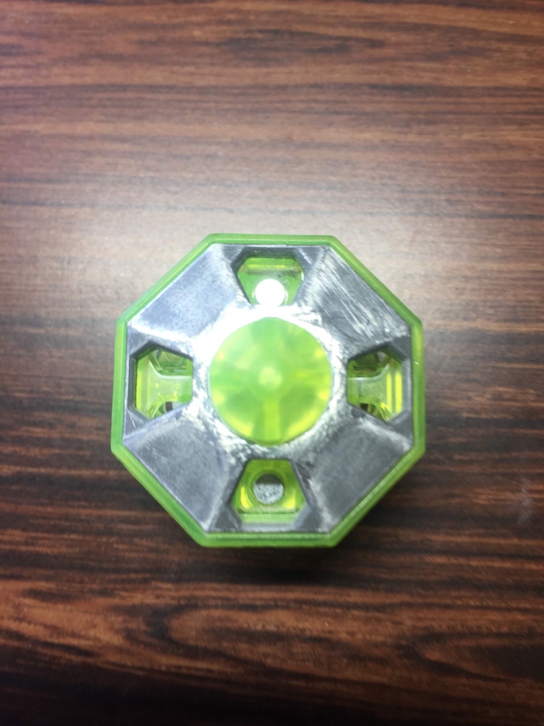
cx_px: 272
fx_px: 608
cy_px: 363
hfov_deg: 48.2
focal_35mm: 29
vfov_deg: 61.7
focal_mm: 4.15
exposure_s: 1/40
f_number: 2.2
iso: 32
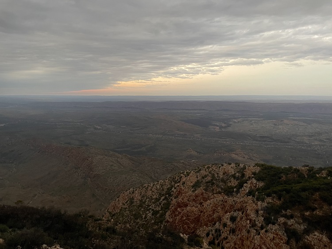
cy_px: 124
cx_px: 166
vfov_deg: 53.0
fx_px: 249
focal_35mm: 26
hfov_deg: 67.3
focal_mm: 4.2
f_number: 1.6
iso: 500
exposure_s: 1/47
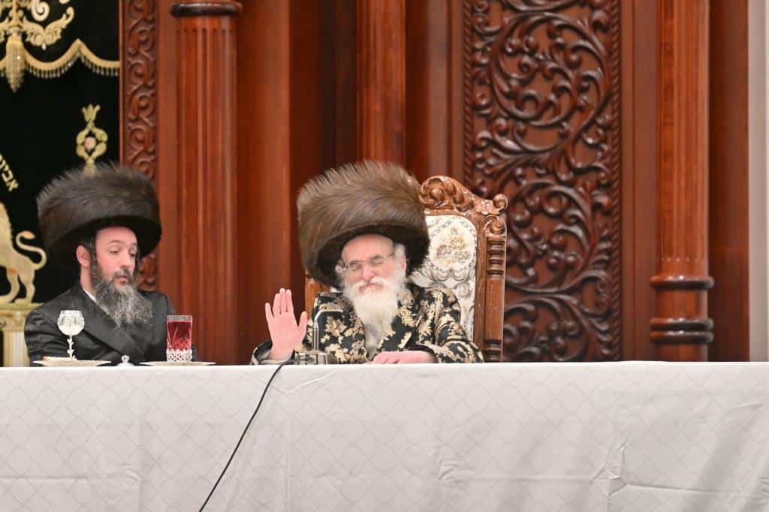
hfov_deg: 6.9
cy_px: 256
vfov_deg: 4.6
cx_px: 384
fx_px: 6406
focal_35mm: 300
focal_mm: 200
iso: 250
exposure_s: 1/250
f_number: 2.8
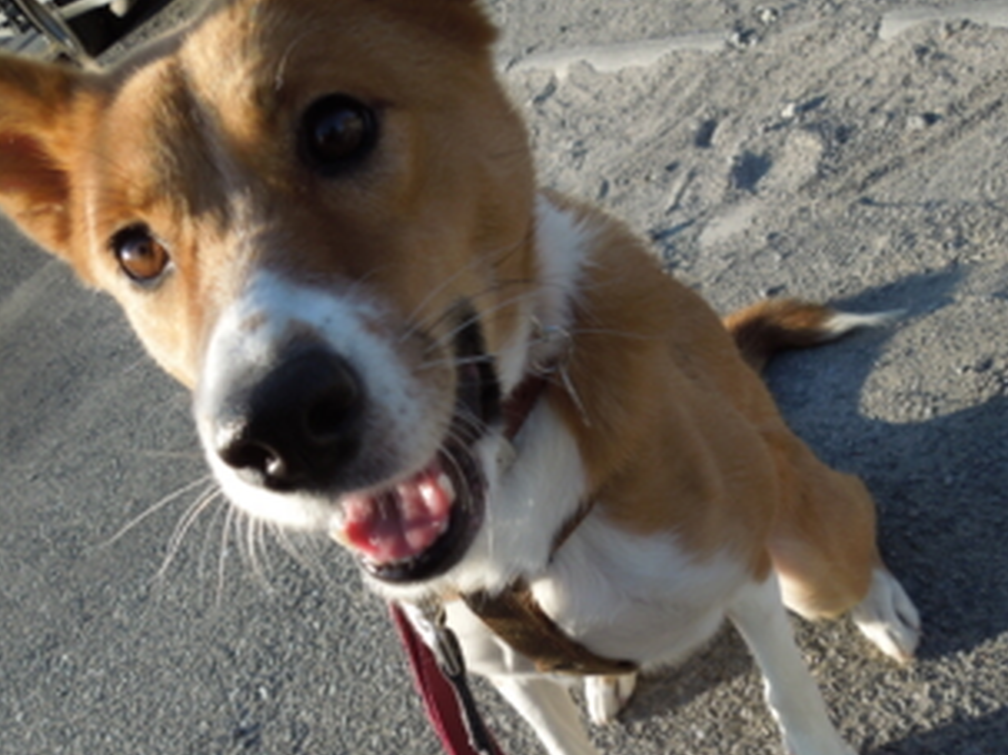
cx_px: 396
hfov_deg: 54.9
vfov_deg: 42.8
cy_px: 436
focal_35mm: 33
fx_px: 961
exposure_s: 1/640
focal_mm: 4.5
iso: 100
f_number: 3.3
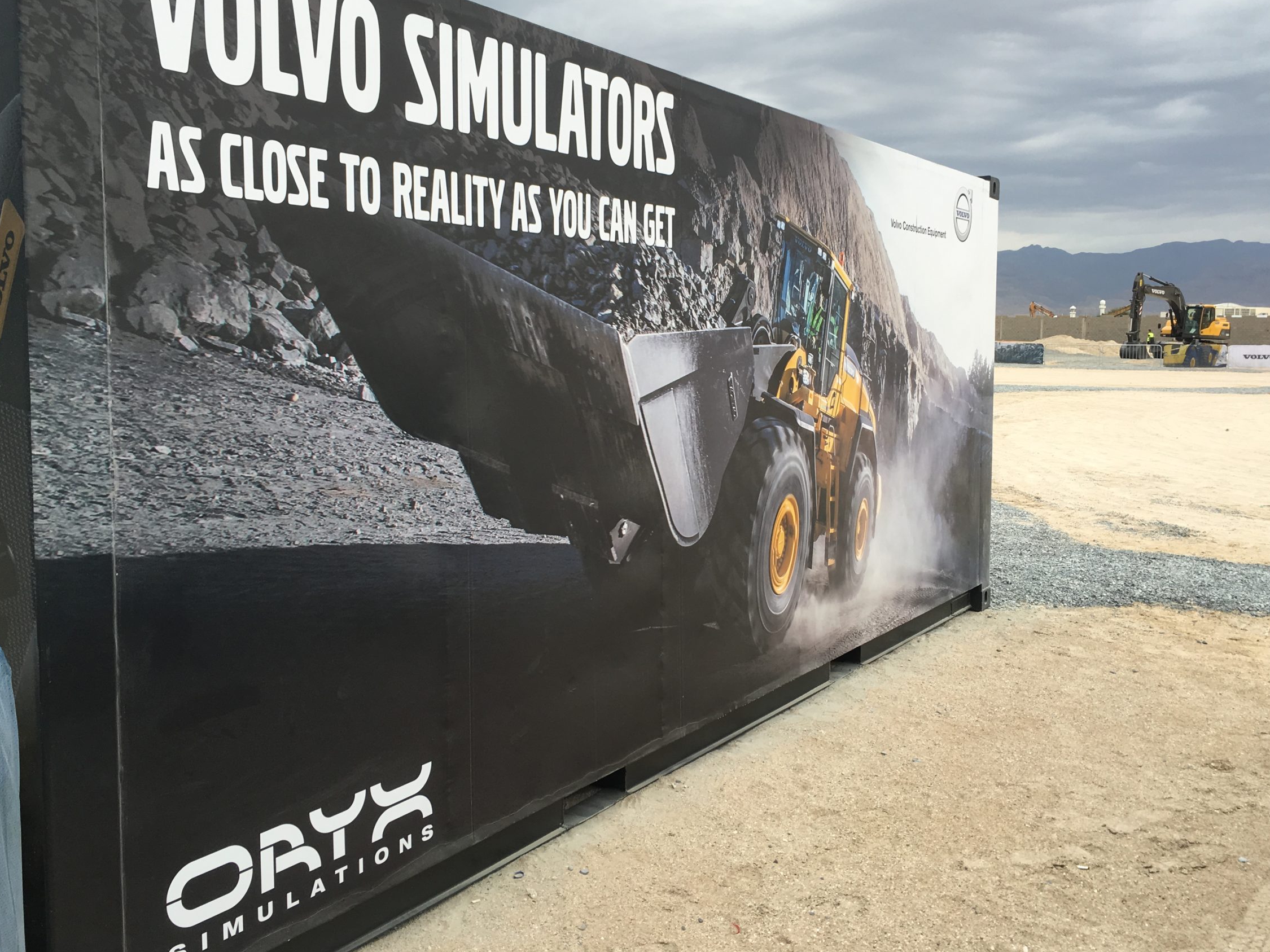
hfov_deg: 55.3
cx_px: 654
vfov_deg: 42.9
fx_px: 1211
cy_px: 428
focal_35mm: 33
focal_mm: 4.15
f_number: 2.2
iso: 25
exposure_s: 1/265
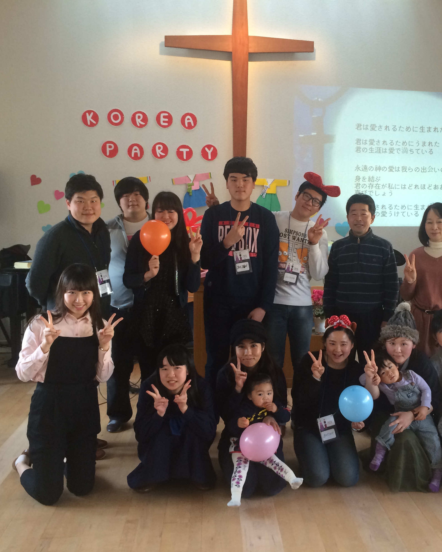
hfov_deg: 38.9
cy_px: 278
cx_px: 282
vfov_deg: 47.9
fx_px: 621
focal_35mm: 38
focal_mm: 4.15
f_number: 2.2
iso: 50
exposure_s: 1/30
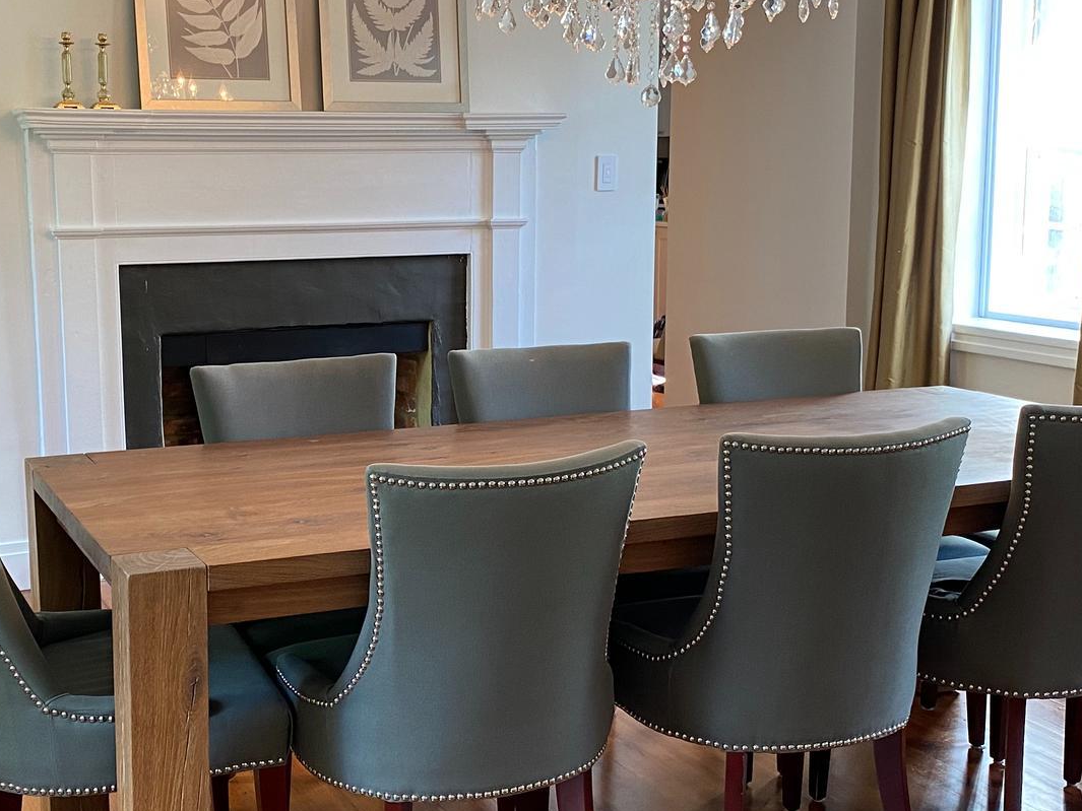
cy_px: 418
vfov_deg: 29.1
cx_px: 440
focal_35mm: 50
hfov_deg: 38.1
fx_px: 1563
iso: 100
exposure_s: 1/60
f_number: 1.8
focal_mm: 4.25
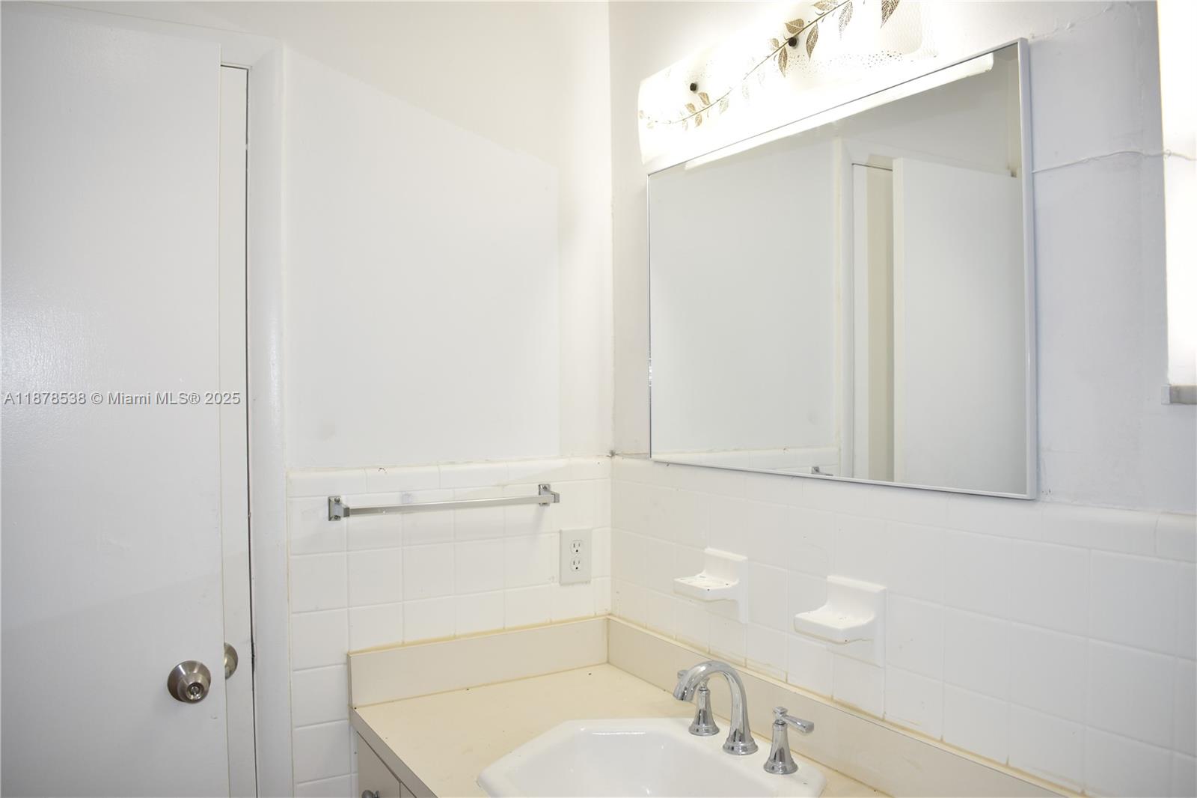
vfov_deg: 47.9
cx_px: 598
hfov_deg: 67.4
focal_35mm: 27
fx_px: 898
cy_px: 399
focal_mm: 18
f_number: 3.5
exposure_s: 1/125
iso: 320
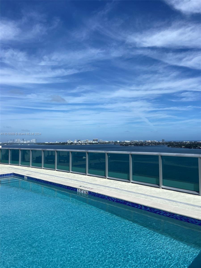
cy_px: 134
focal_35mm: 26
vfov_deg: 67.3
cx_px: 100
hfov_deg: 53.1
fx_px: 201
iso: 32
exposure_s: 1/6061
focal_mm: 4.25
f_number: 1.8
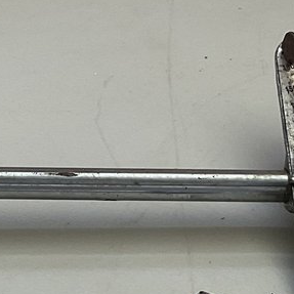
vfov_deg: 12.9
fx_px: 1297
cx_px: -26
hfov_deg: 12.7
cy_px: 151
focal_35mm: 135
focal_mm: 3
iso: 50
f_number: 1.8
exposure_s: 1/60
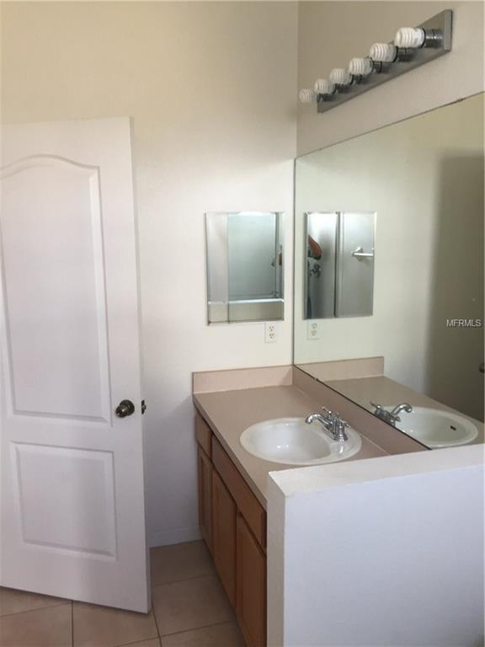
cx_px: 242
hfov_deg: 48.2
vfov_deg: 61.7
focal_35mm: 29
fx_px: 542
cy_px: 324
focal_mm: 4.15
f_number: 2.2
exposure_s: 1/30
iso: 64
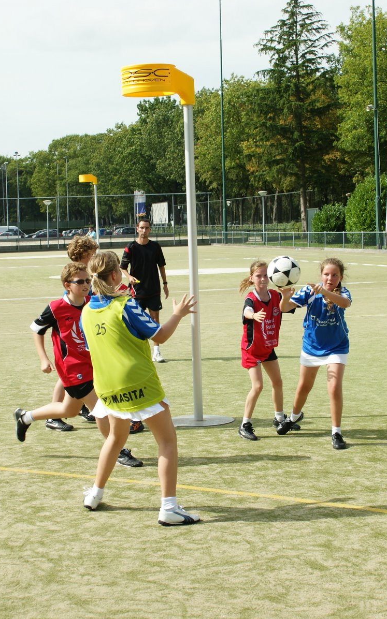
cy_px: 310
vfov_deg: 46.2
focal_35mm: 43
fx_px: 726
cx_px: 186
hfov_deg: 29.8
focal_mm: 28
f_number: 5.6
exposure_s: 1/320
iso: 100
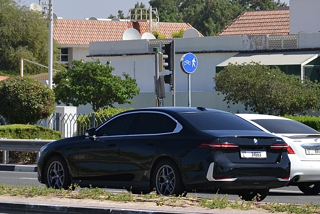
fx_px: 734
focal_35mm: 82
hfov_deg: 24.6
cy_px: 107
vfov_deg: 16.6
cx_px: 160
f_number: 6.3
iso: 400
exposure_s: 1/1600
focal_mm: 55
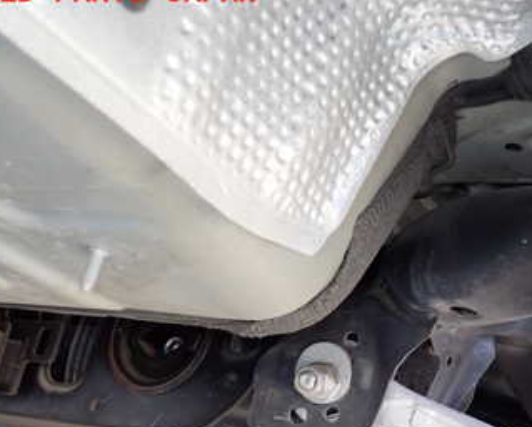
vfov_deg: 27.1
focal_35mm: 55
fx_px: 867
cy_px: 345
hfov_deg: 32.8
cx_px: 454
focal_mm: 5.4
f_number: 2.3
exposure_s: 1/80
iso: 200
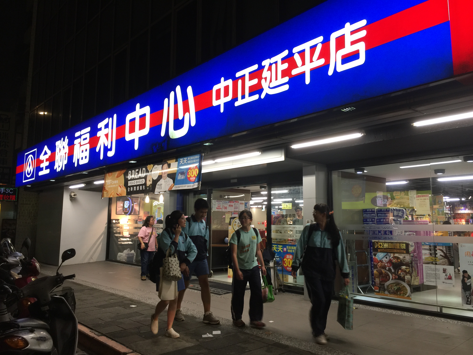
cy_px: 178
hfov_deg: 61.7
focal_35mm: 29
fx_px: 396
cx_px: 236
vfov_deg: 48.2
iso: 32
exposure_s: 1/15
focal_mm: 4.15
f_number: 2.2
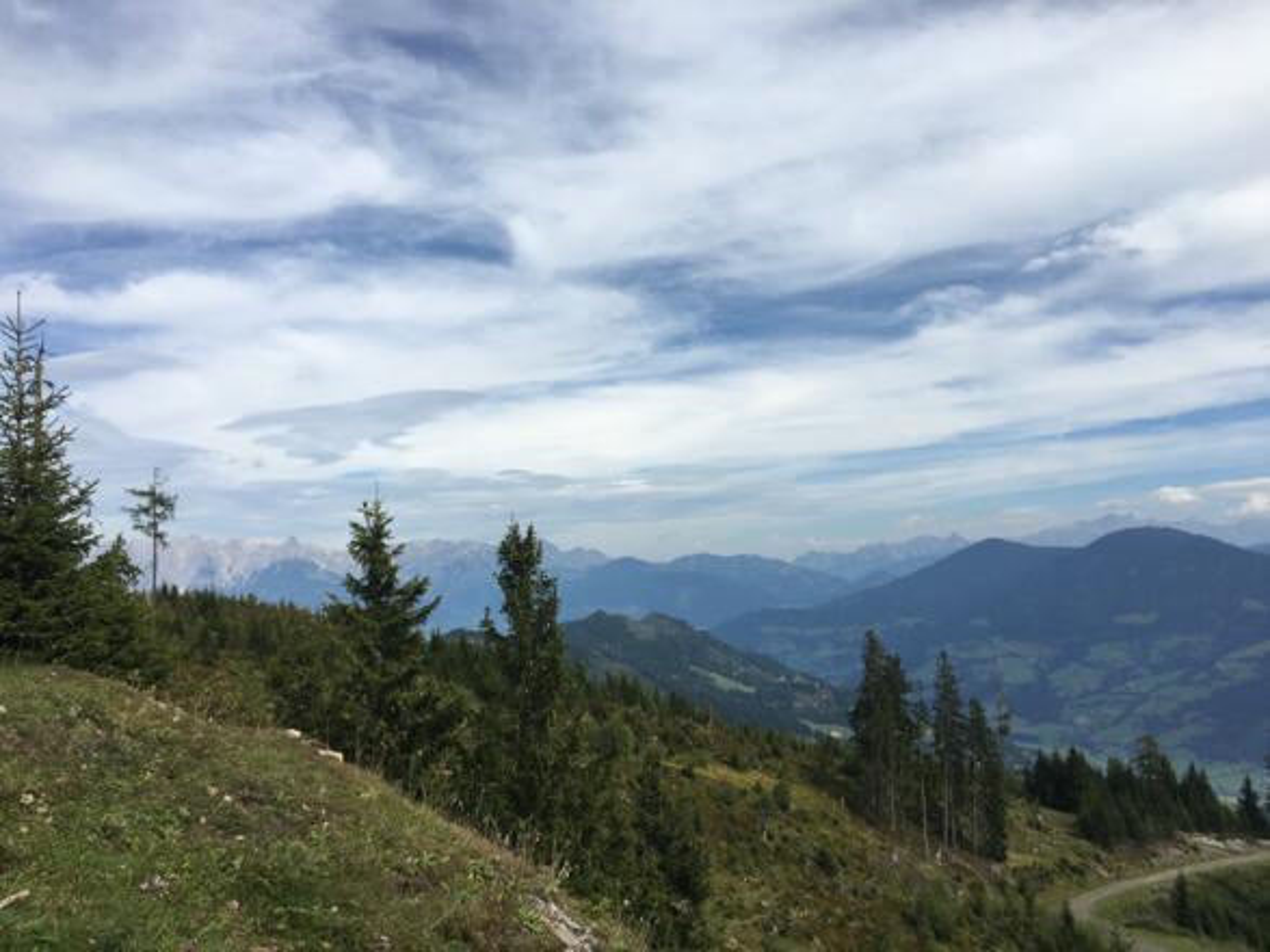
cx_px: 635
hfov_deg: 61.7
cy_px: 476
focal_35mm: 29
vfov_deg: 48.2
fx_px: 1064
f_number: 2.2
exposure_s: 1/2481
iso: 25
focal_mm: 4.15
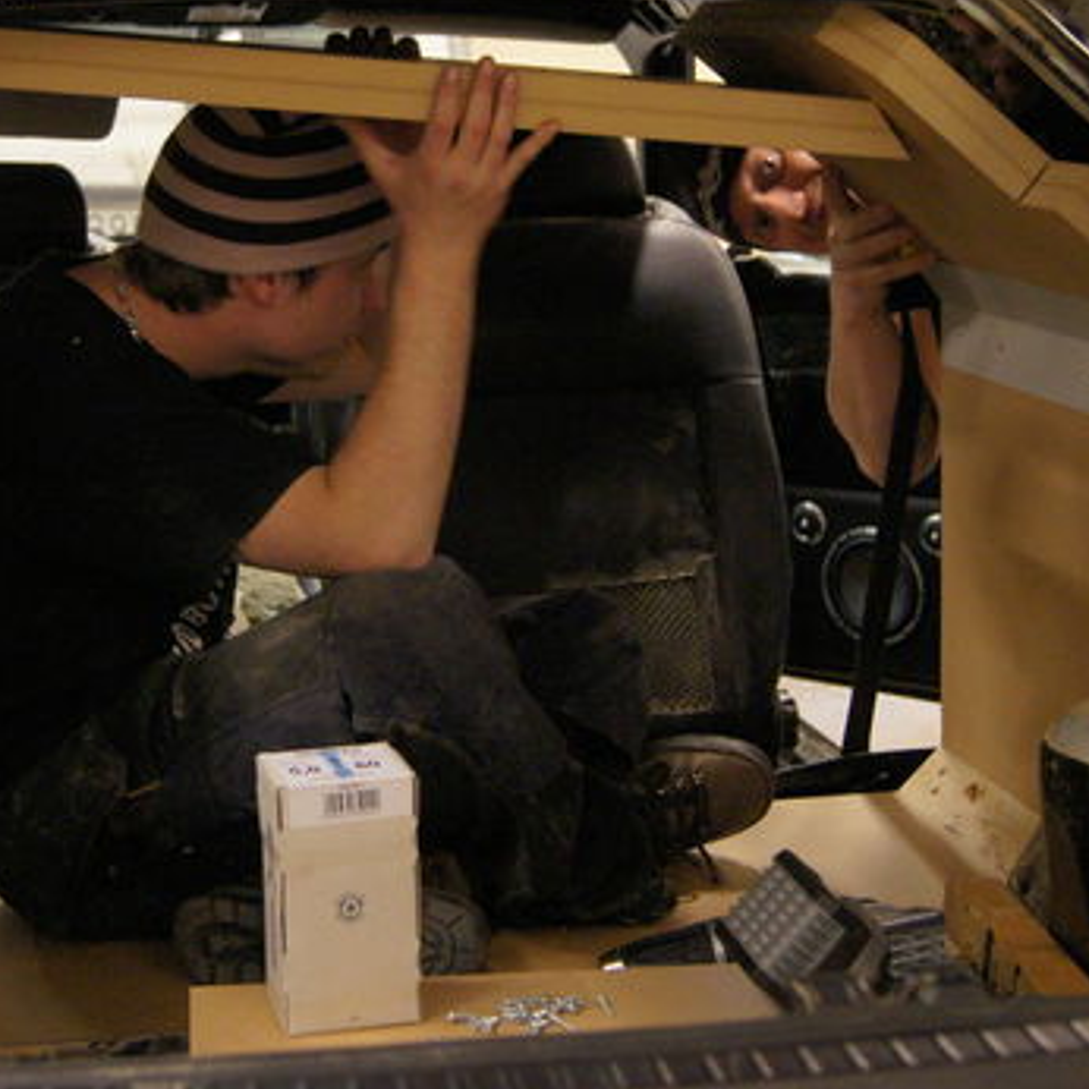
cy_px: 478
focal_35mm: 66
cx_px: 441
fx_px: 2349
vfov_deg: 26.1
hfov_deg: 26.1
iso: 1600
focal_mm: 28
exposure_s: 1/40
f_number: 4.5
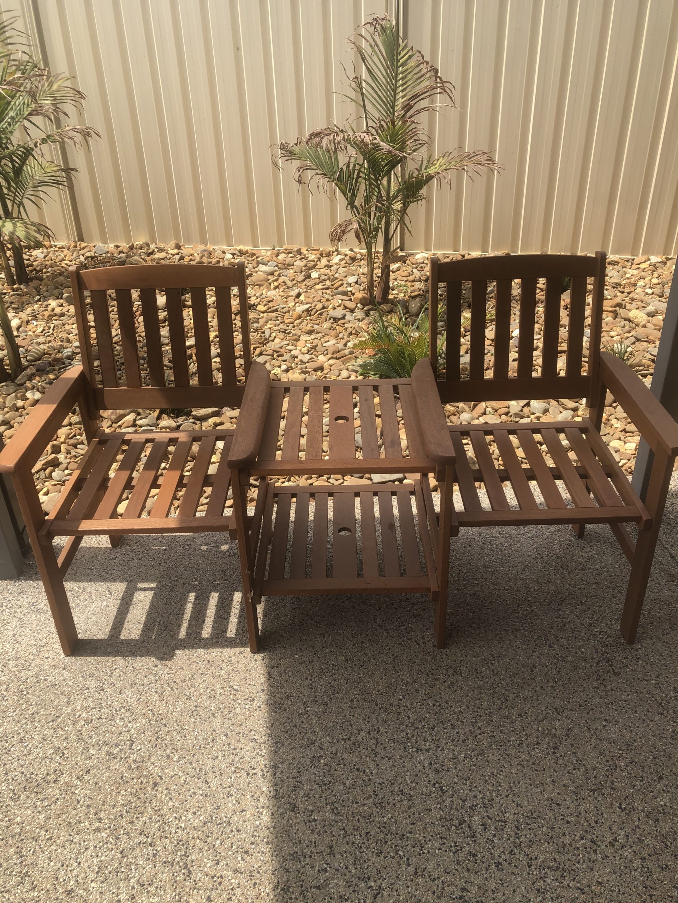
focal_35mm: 28
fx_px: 731
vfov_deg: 63.4
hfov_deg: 49.7
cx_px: 339
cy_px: 452
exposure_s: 1/1372
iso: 20
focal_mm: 3.99
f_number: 1.8
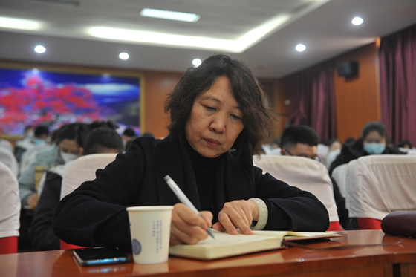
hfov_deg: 44.5
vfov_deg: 30.5
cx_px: 208
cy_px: 138
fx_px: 508
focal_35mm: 44
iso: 1600
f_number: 3.2
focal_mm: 44
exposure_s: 1/40
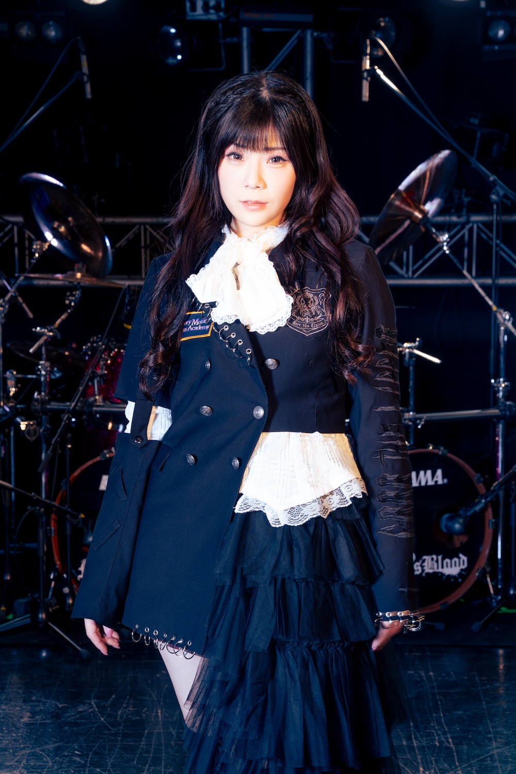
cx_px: 258
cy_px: 387
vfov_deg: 28.8
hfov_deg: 19.5
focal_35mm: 70
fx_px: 1505
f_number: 8
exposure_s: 1/30
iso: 1600
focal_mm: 70
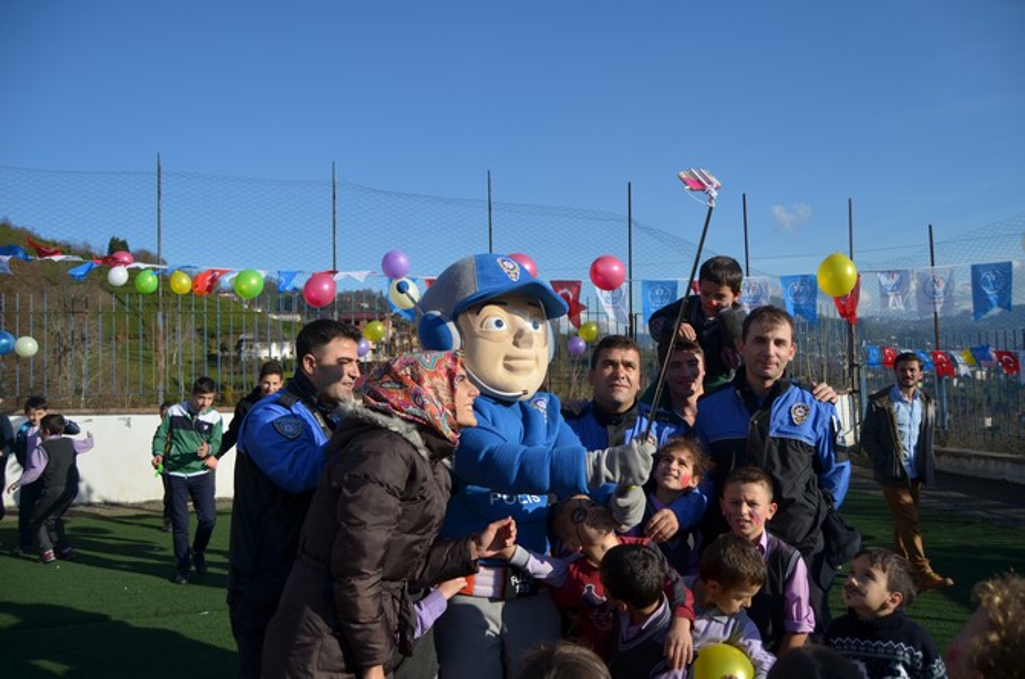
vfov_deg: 47.8
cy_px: 340
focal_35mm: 27
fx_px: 767
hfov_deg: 67.5
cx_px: 512
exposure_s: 1/2000
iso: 140
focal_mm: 18
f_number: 3.5
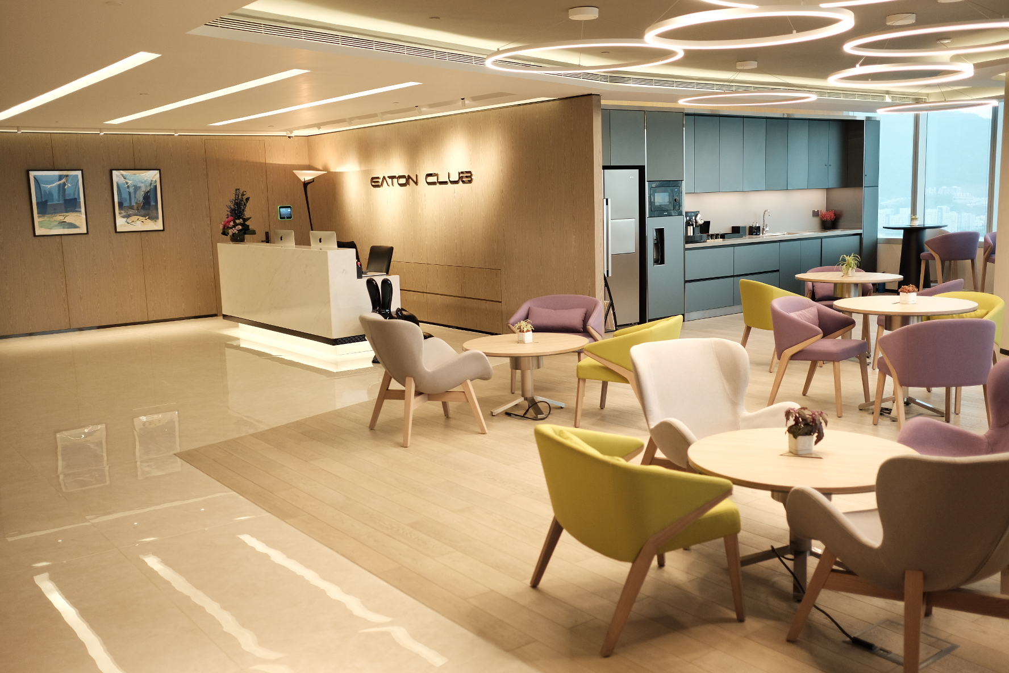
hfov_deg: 54.4
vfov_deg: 37.9
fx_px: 981
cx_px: 504
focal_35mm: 35
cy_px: 336
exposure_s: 1/125
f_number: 2
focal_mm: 23
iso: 800
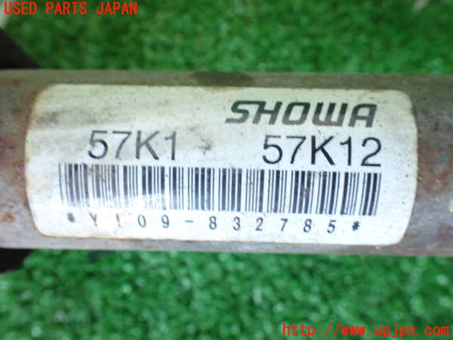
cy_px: 170
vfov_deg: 46.8
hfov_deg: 60.0
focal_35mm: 30
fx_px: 393
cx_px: 226
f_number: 2.3
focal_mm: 5.4
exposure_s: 1/30
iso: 1000
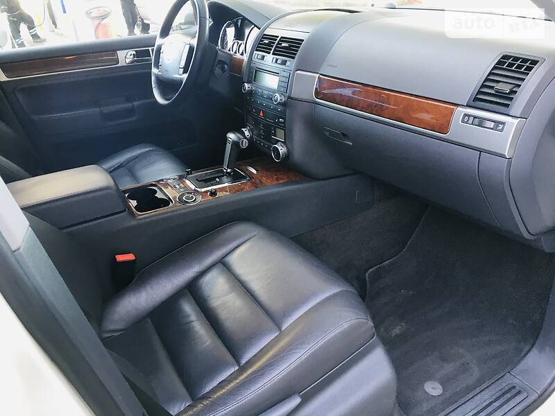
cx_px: 278
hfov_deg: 61.7
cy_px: 208
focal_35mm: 29
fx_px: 465
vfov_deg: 48.2
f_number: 2.2
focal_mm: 4.2
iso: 40
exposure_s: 1/33
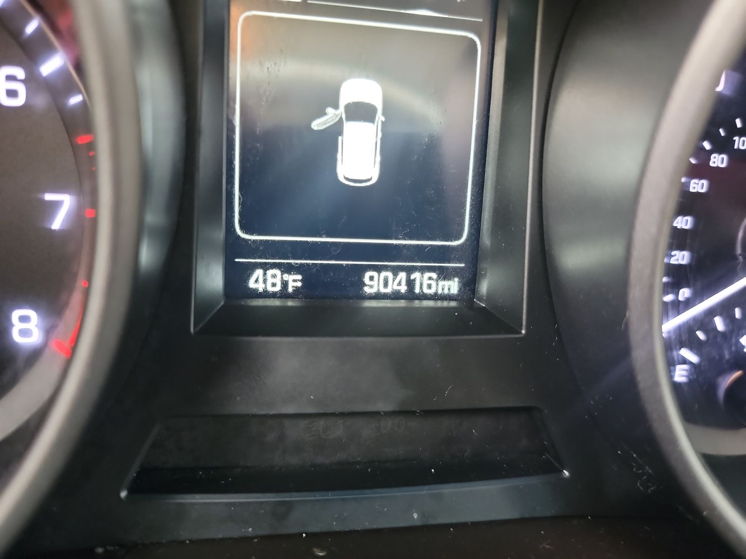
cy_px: 280
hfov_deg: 71.6
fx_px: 517
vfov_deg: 56.8
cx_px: 373
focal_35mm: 24
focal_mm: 6.7
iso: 900
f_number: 1.8
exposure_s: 1/24
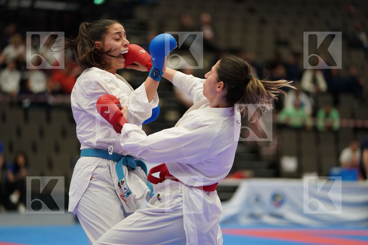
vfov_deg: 8.2
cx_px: 184
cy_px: 122
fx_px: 1717
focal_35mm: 168
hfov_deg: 12.2
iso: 2500
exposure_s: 1/1000
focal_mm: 168
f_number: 2.8
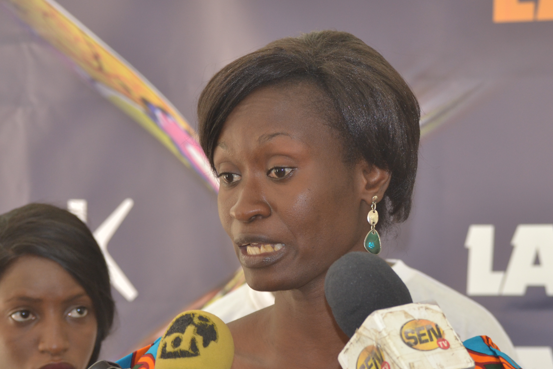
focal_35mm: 121
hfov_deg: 16.9
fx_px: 1854
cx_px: 355
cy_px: 189
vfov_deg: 11.4
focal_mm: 55
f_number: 4
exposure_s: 1/60
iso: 400
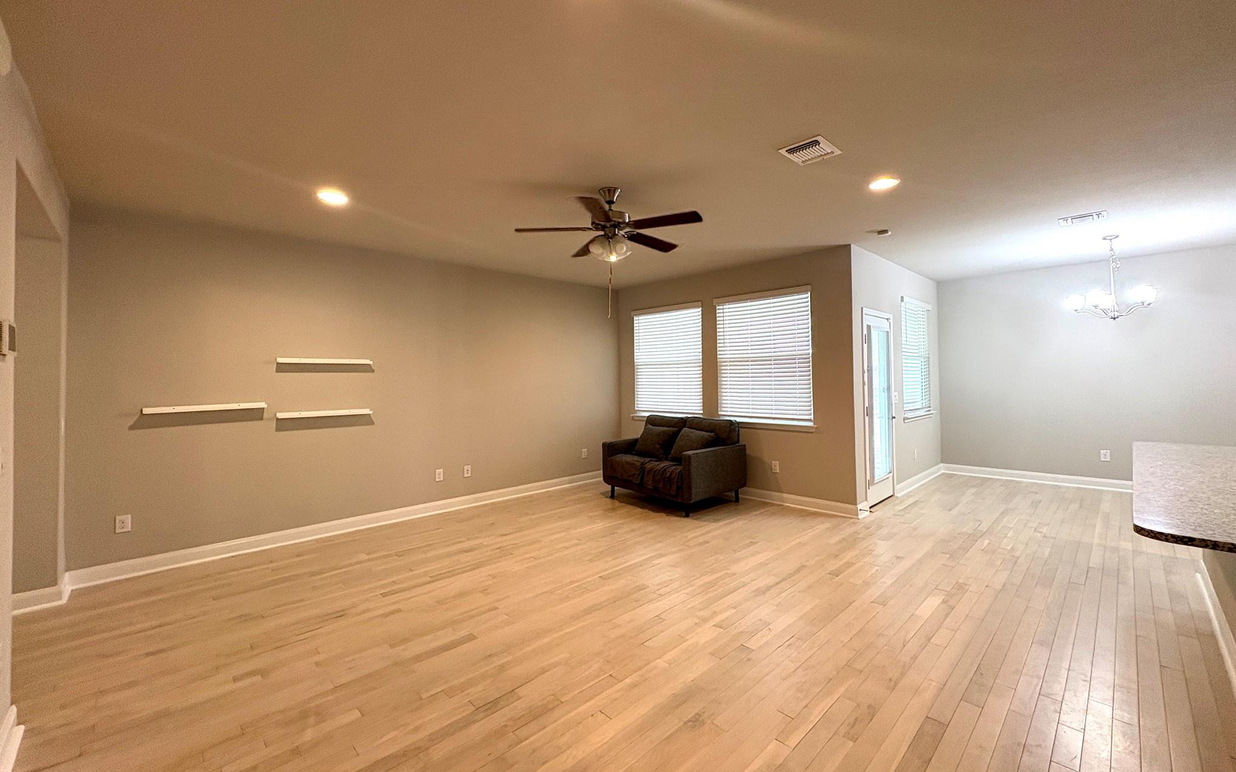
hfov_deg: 101.5
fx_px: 505
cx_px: 623
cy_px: 365
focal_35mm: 15
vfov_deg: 74.7
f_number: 2.2
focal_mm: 2.22
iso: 200
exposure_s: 1/60
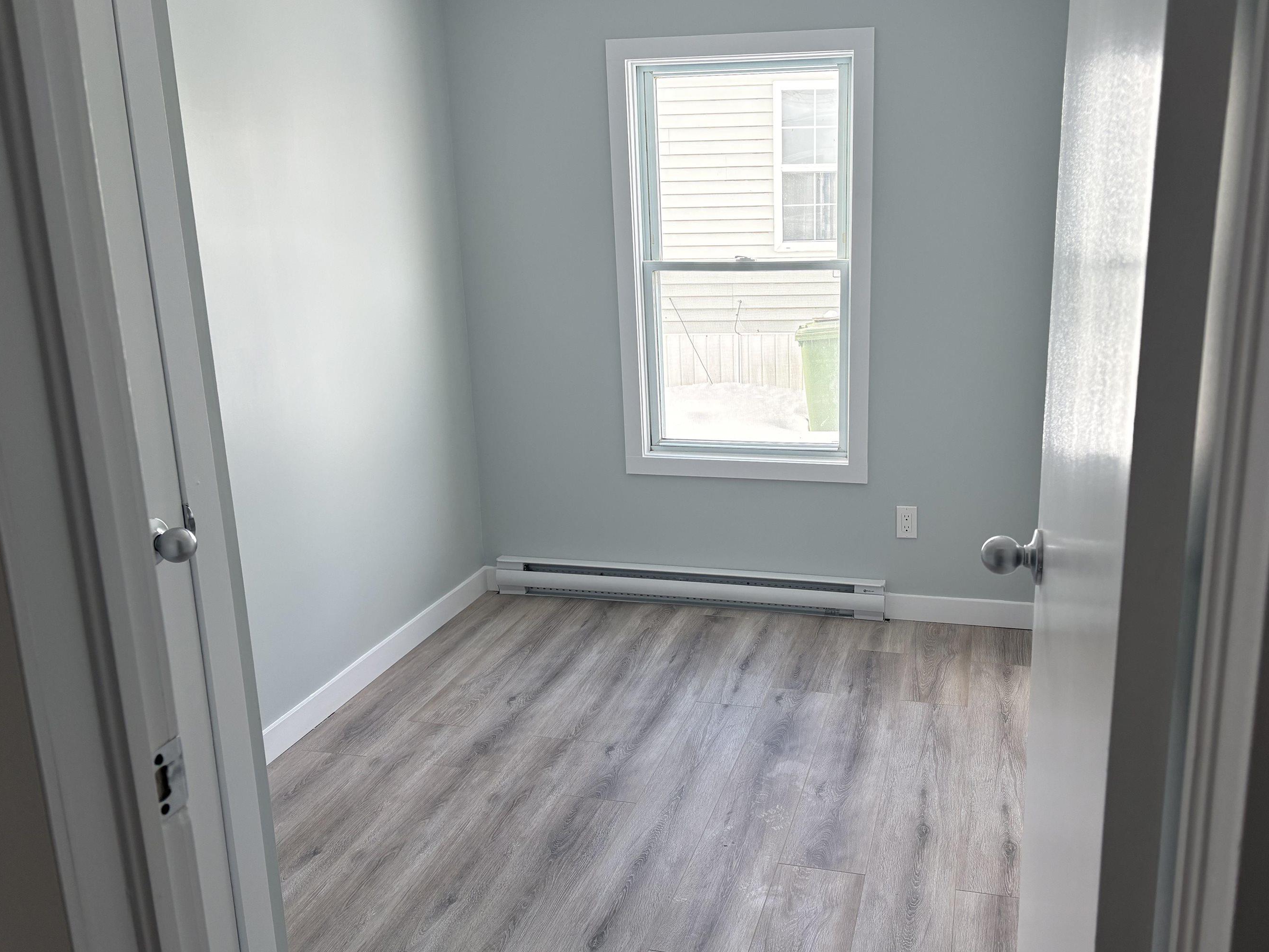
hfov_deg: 59.7
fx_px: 1100
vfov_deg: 46.8
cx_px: 730
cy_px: 464
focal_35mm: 30
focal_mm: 5.96
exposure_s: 1/214
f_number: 1.6
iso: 64
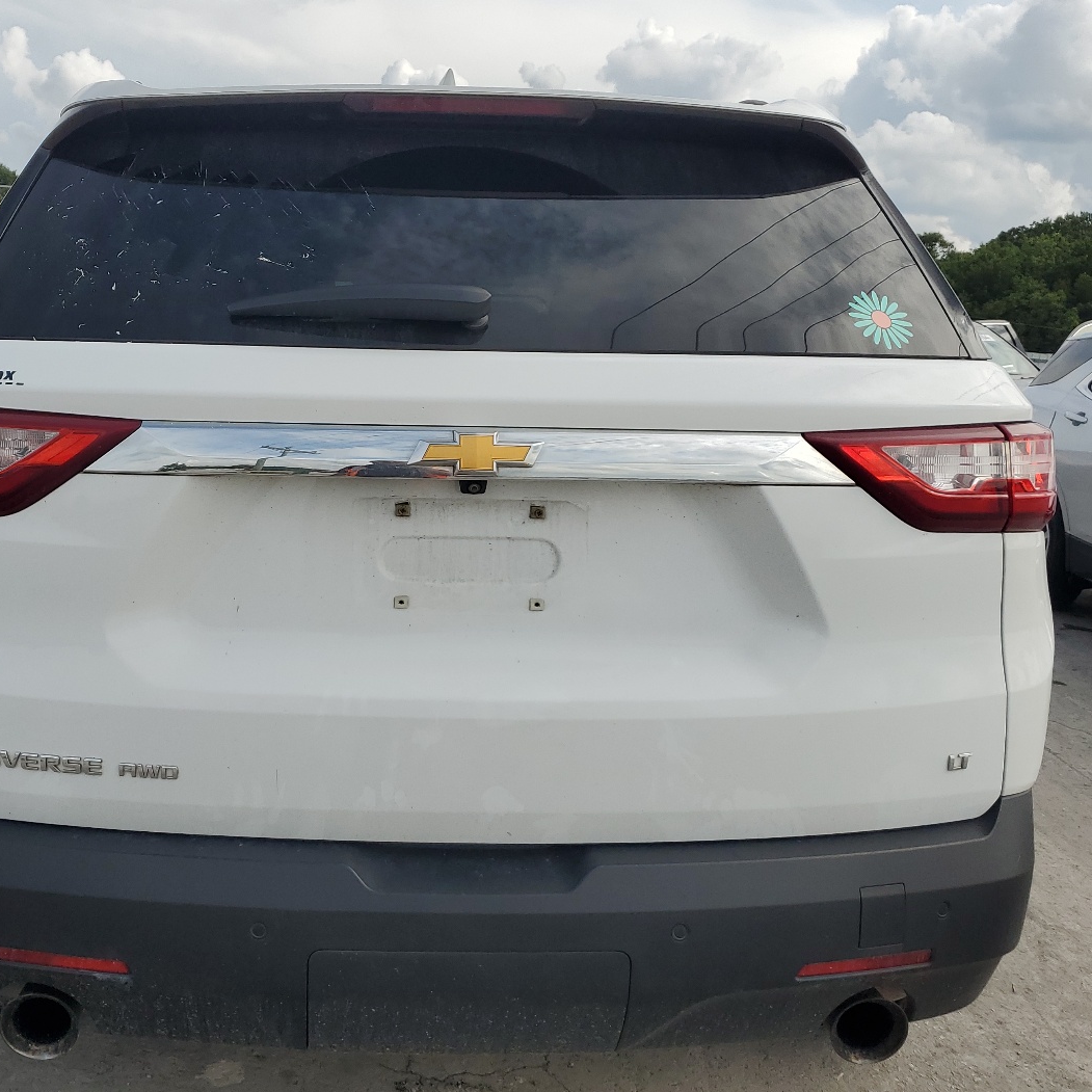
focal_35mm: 35
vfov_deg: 47.2
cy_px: 507
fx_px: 1249
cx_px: 419
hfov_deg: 46.9
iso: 50
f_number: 1.5
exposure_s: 1/3333
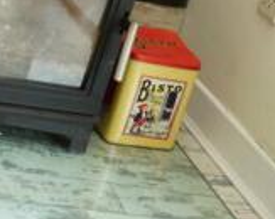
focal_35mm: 102
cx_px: 51
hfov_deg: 18.6
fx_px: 829
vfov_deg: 14.2
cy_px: -95
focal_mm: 18
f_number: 5.6
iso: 400
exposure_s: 1/125
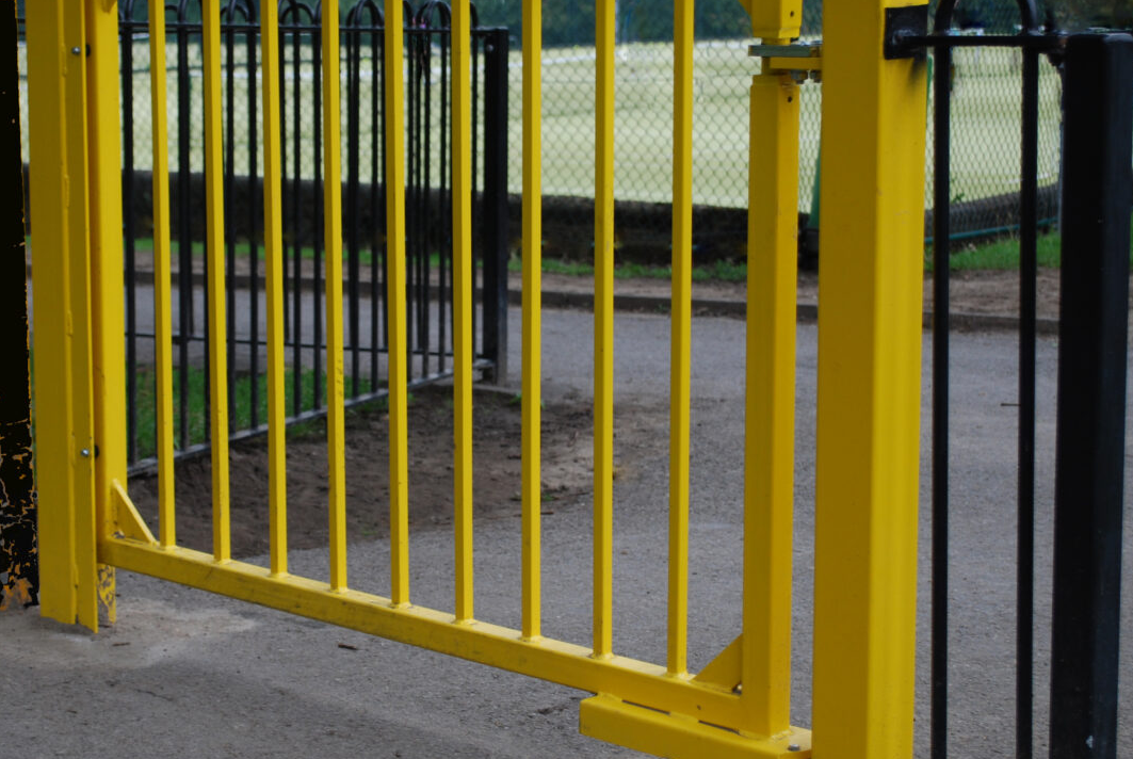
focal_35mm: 78
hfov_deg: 25.9
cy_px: 337
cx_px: 424
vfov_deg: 17.5
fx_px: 2458
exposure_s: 1/125
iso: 160
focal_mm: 36
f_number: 5.6
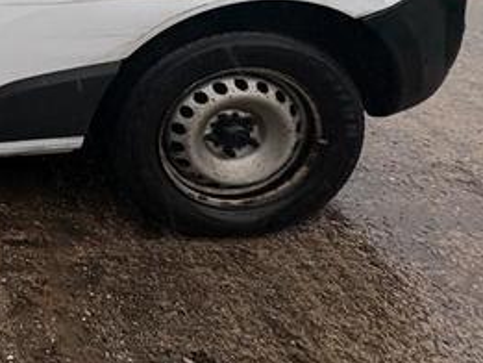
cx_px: -283
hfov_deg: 25.9
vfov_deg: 25.9
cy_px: -109
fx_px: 670
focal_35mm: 48
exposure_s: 1/106
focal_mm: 2.22
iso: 40
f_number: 2.2
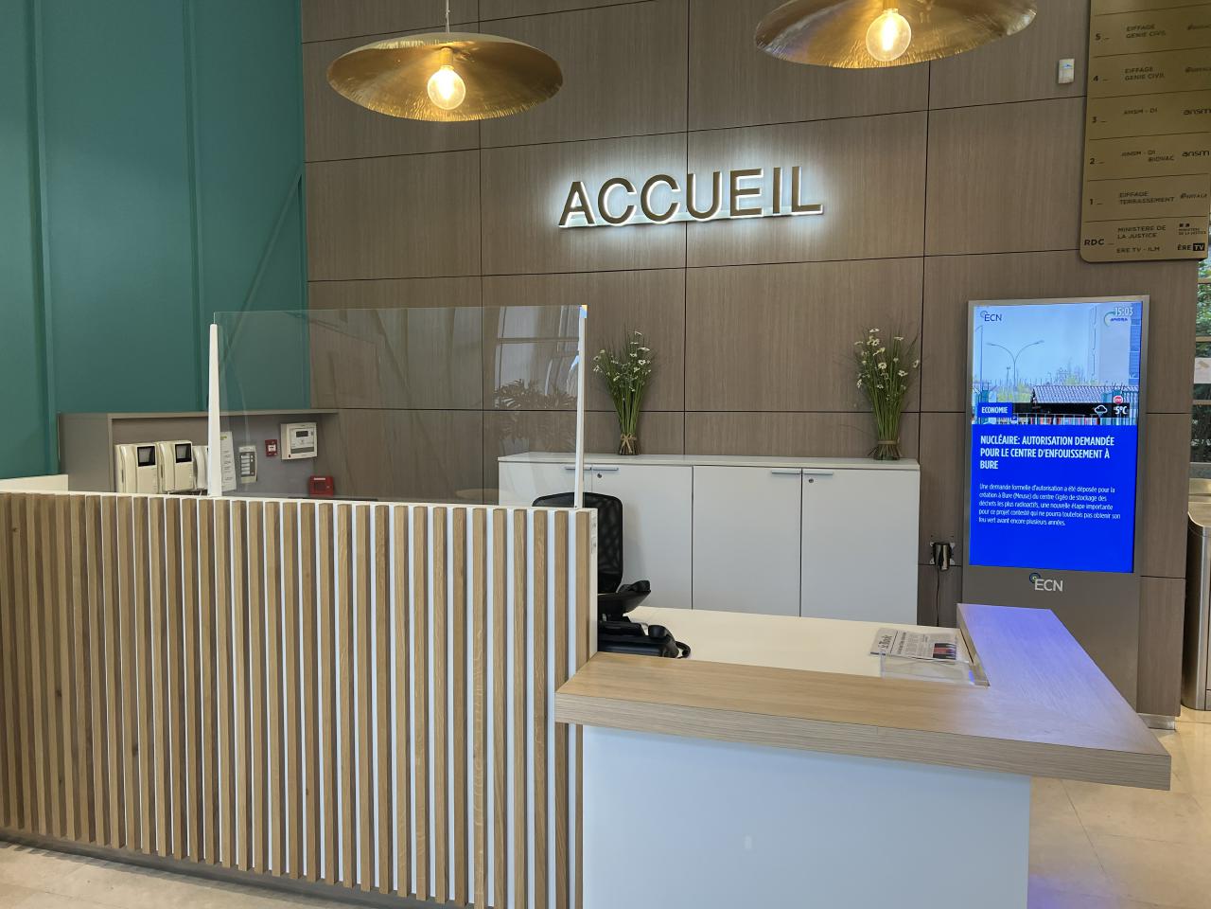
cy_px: 454
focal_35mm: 26
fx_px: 910
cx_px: 606
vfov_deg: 53.1
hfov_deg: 67.3
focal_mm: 5.7
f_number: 1.5
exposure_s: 1/100
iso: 125
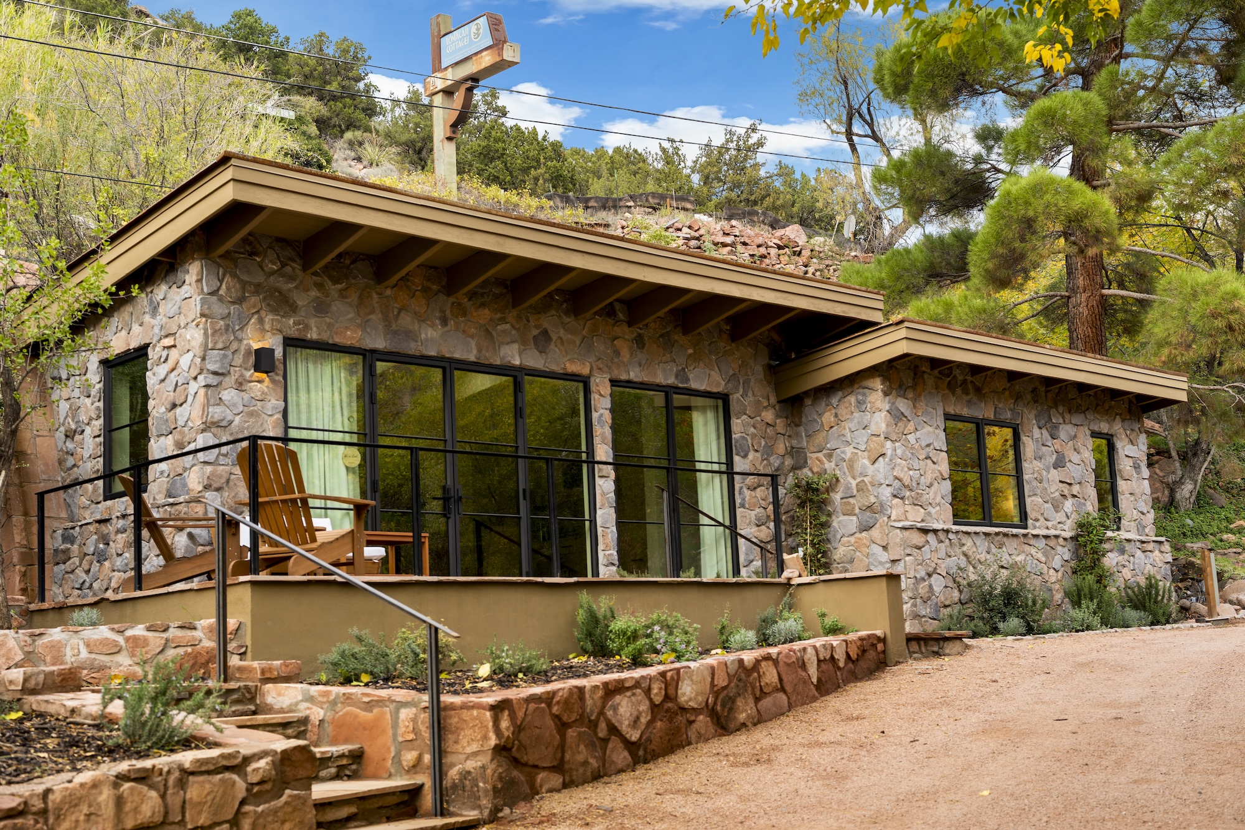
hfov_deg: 43.6
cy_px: 415
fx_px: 1556
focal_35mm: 45
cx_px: 622
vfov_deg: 29.9
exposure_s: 1/60
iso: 100
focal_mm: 45
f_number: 4
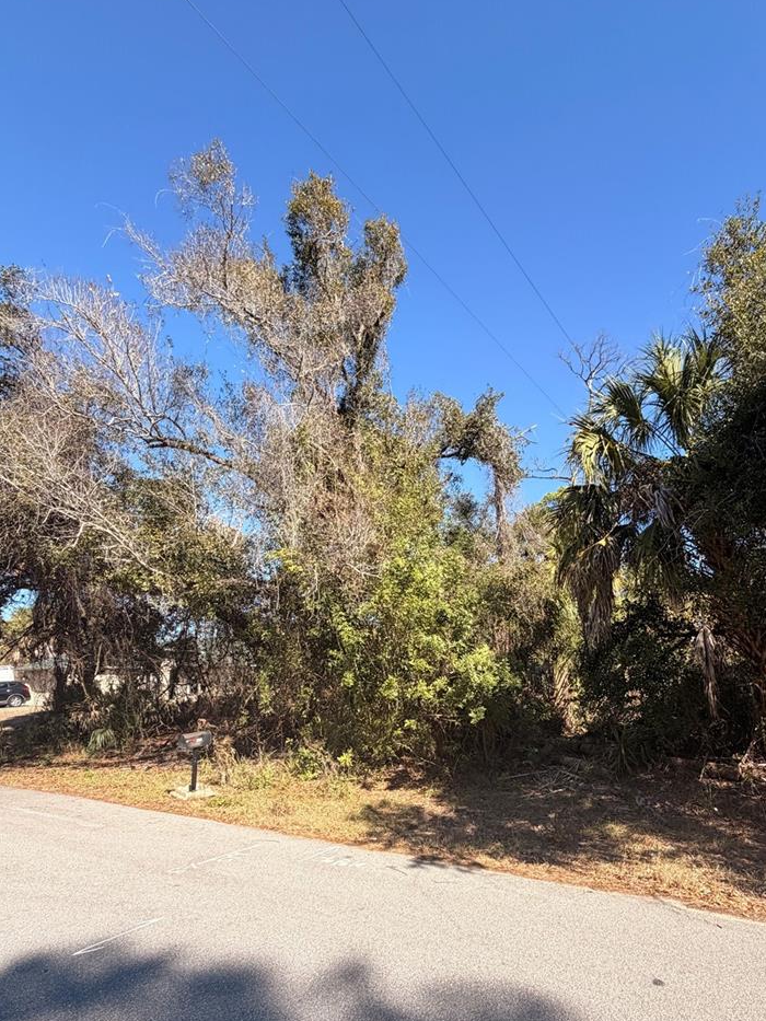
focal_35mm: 18
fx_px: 531
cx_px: 455
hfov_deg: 70.9
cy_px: 624
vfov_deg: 86.4
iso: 40
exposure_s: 1/726
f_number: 2.2
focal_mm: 2.22
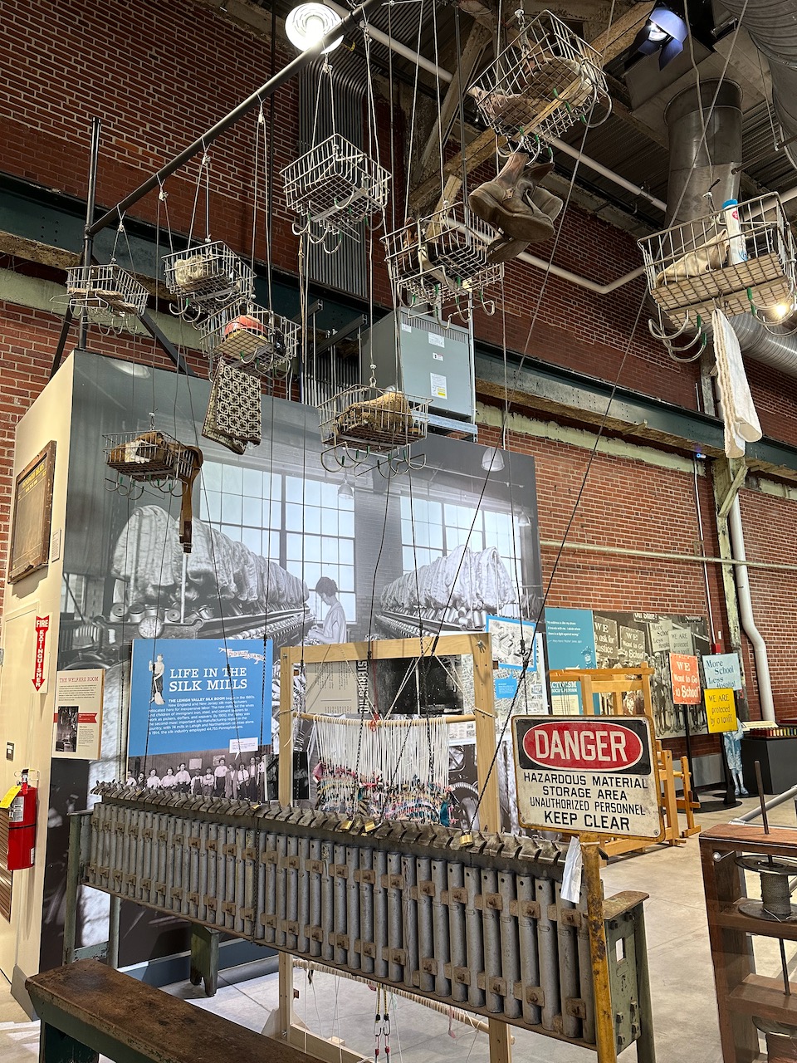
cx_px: 398
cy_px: 532
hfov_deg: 56.8
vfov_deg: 71.6
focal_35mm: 24
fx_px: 737
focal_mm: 6.86
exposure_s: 1/60
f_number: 1.78
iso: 200
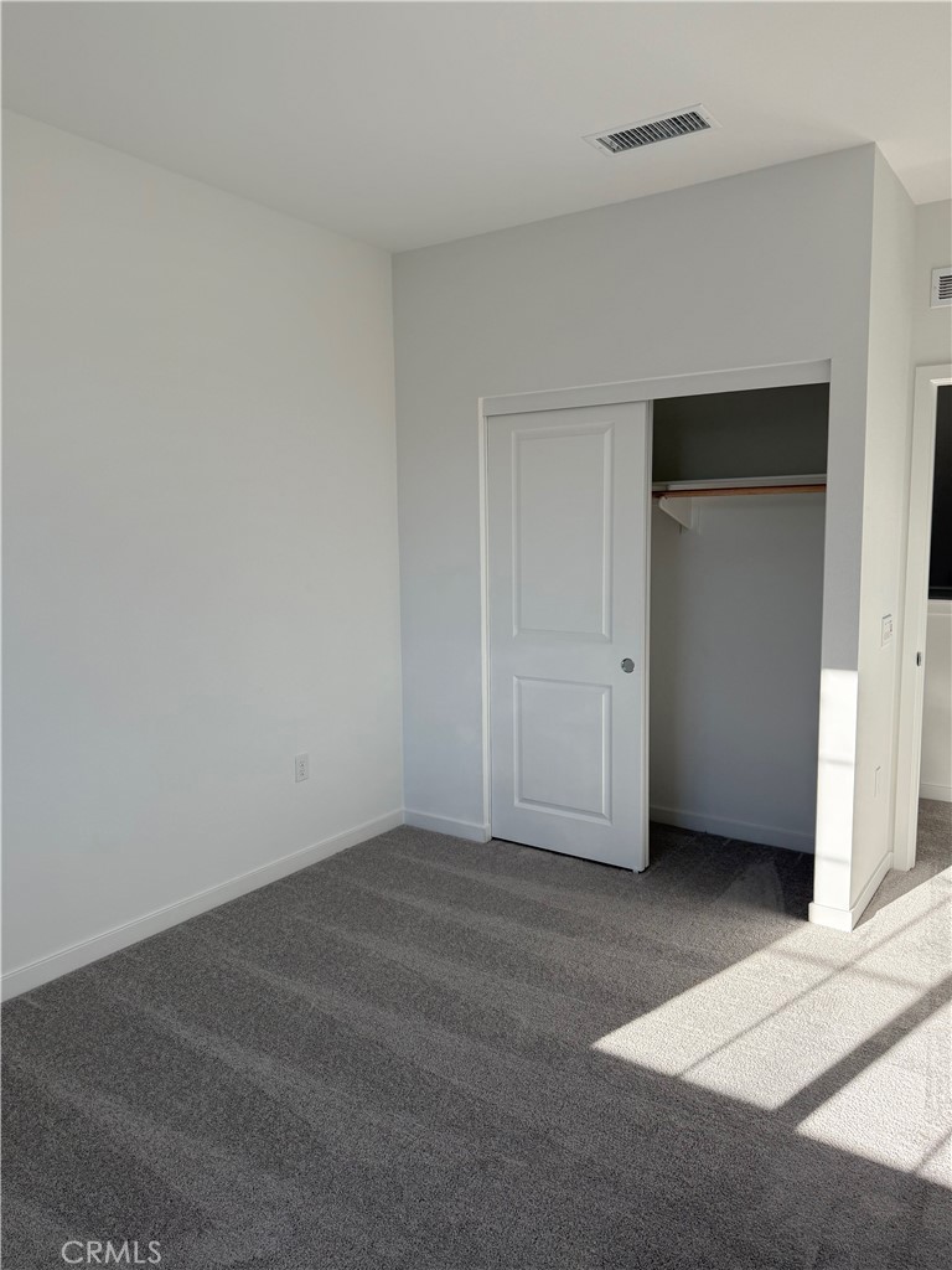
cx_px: 476
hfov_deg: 56.8
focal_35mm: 24
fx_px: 880
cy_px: 635
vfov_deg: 71.6
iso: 100
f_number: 1.78
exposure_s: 1/742
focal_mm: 6.76
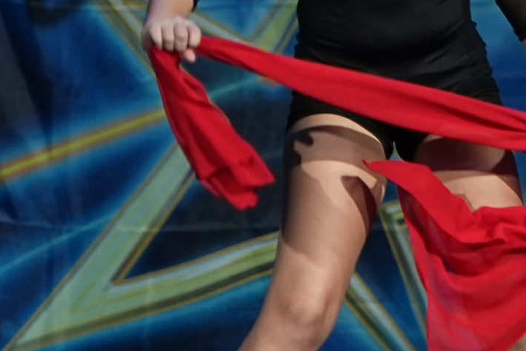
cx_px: 391
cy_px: 3
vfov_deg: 1.9
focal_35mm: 725
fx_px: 10597
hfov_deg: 2.8
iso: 1600
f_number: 2.8
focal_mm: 135
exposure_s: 1/400
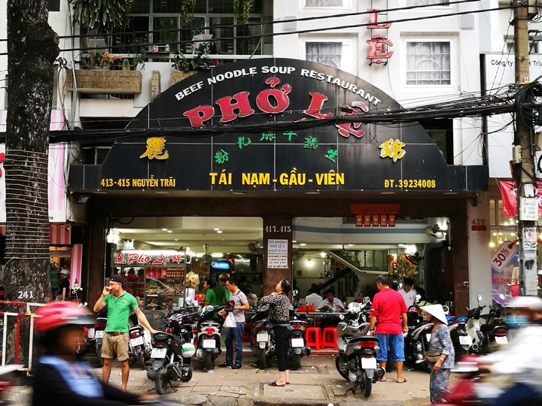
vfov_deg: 32.9
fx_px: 689
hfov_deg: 42.9
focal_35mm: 44
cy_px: 203
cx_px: 271
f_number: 2.2
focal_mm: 4.5
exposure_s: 1/50
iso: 160
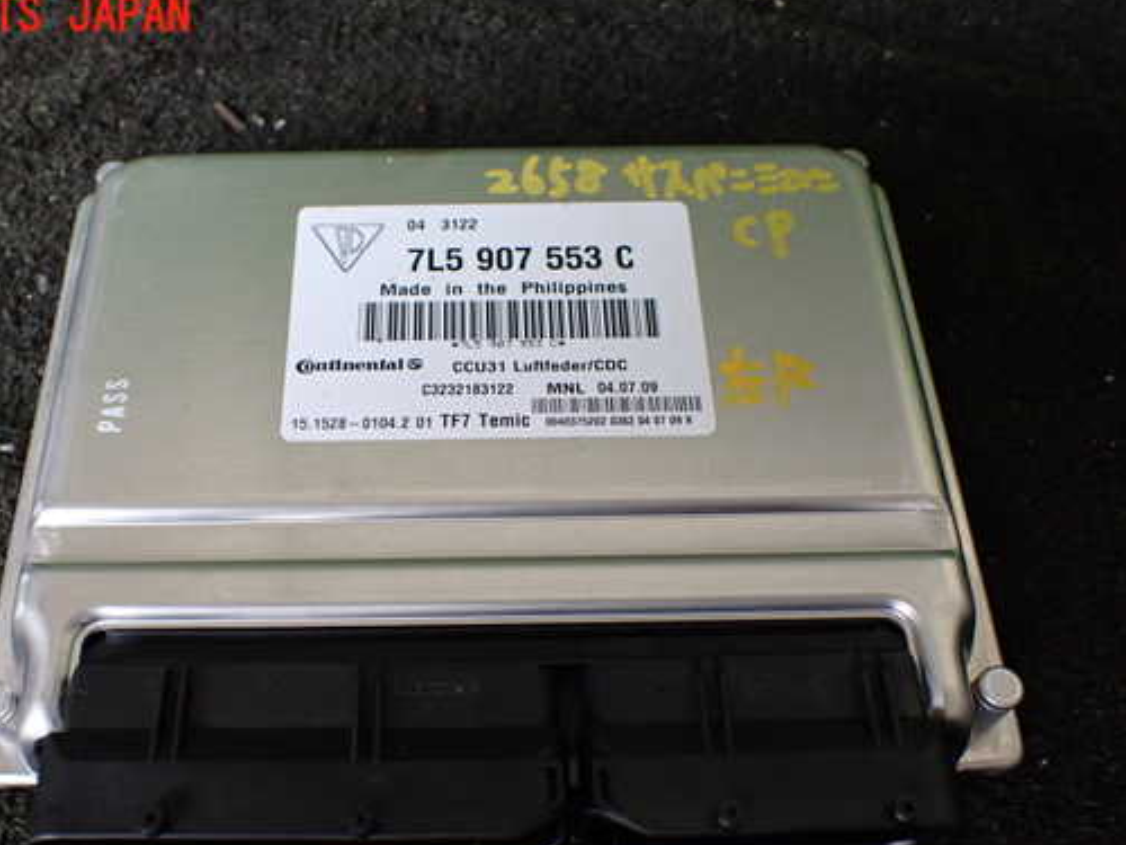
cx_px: 457
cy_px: 496
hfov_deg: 51.1
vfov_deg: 39.5
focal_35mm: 36
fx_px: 1171
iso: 320
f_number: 2.3
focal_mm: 5.4
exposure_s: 1/125
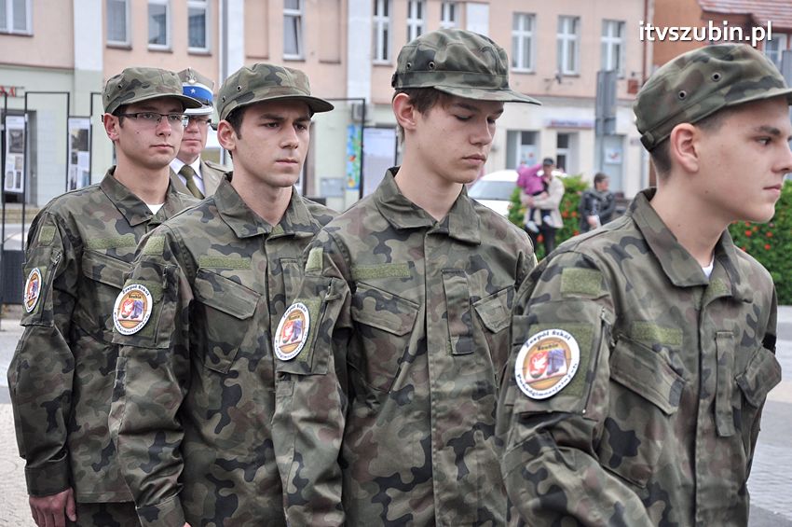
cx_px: 396
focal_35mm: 87
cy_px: 264
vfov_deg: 15.7
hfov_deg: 23.4
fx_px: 1912
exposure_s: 1/500
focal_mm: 58
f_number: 5.3
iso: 500
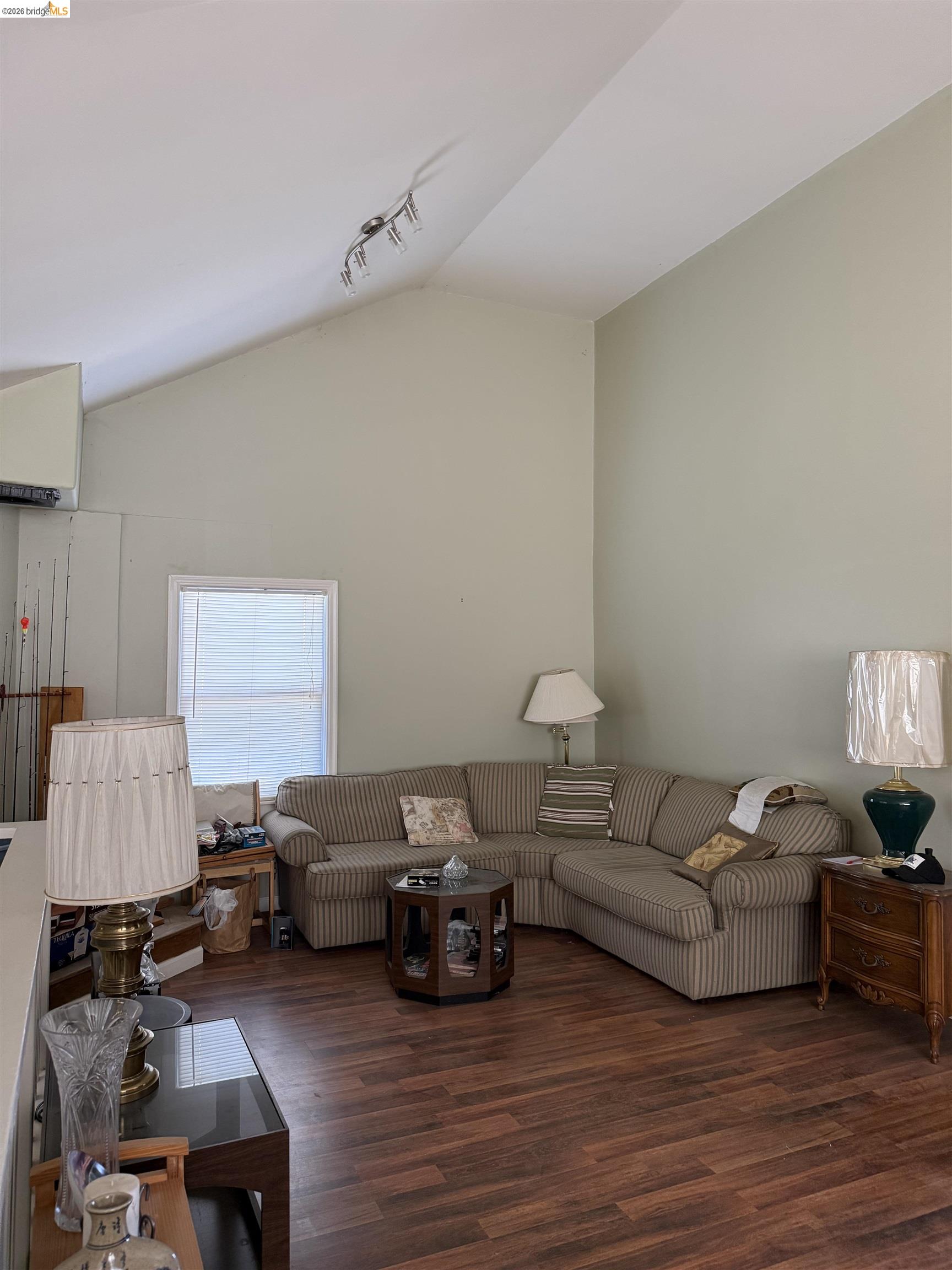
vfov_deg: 71.6
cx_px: 476
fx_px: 880
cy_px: 635
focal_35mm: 24
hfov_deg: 56.8
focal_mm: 6.76
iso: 250
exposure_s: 1/60
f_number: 1.78
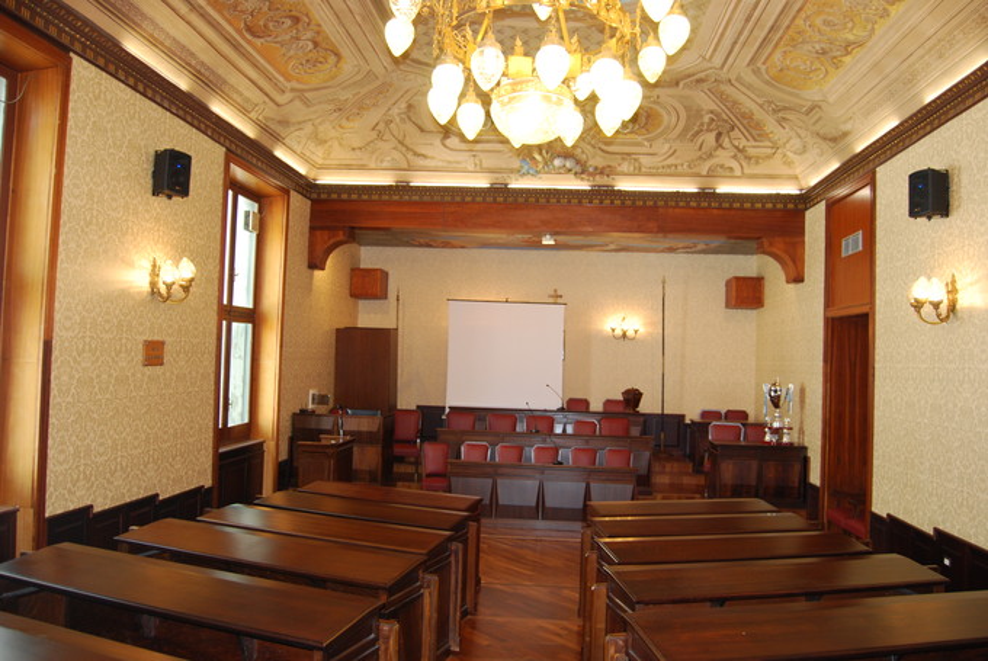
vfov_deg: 48.0
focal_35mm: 27
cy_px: 330
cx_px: 494
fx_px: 742
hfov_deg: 67.3
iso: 400
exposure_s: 1/60
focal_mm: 18
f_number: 3.5
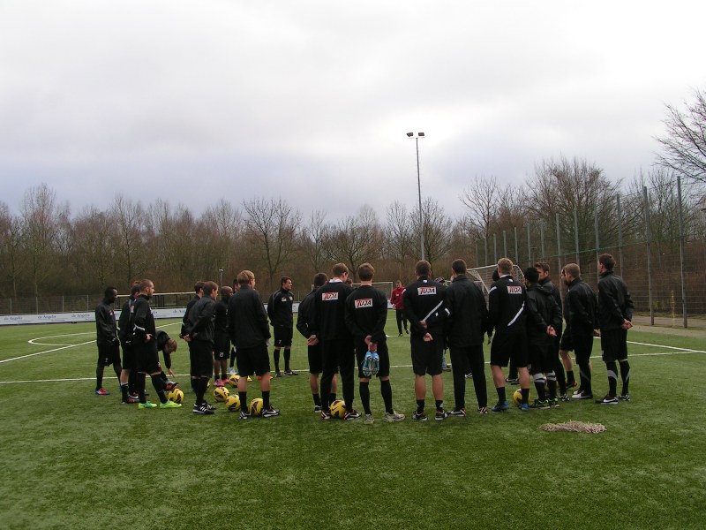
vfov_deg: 37.7
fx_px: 775
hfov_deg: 49.0
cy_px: 265
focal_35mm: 38
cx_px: 353
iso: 50
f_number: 5.6
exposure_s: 1/100
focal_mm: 5.8
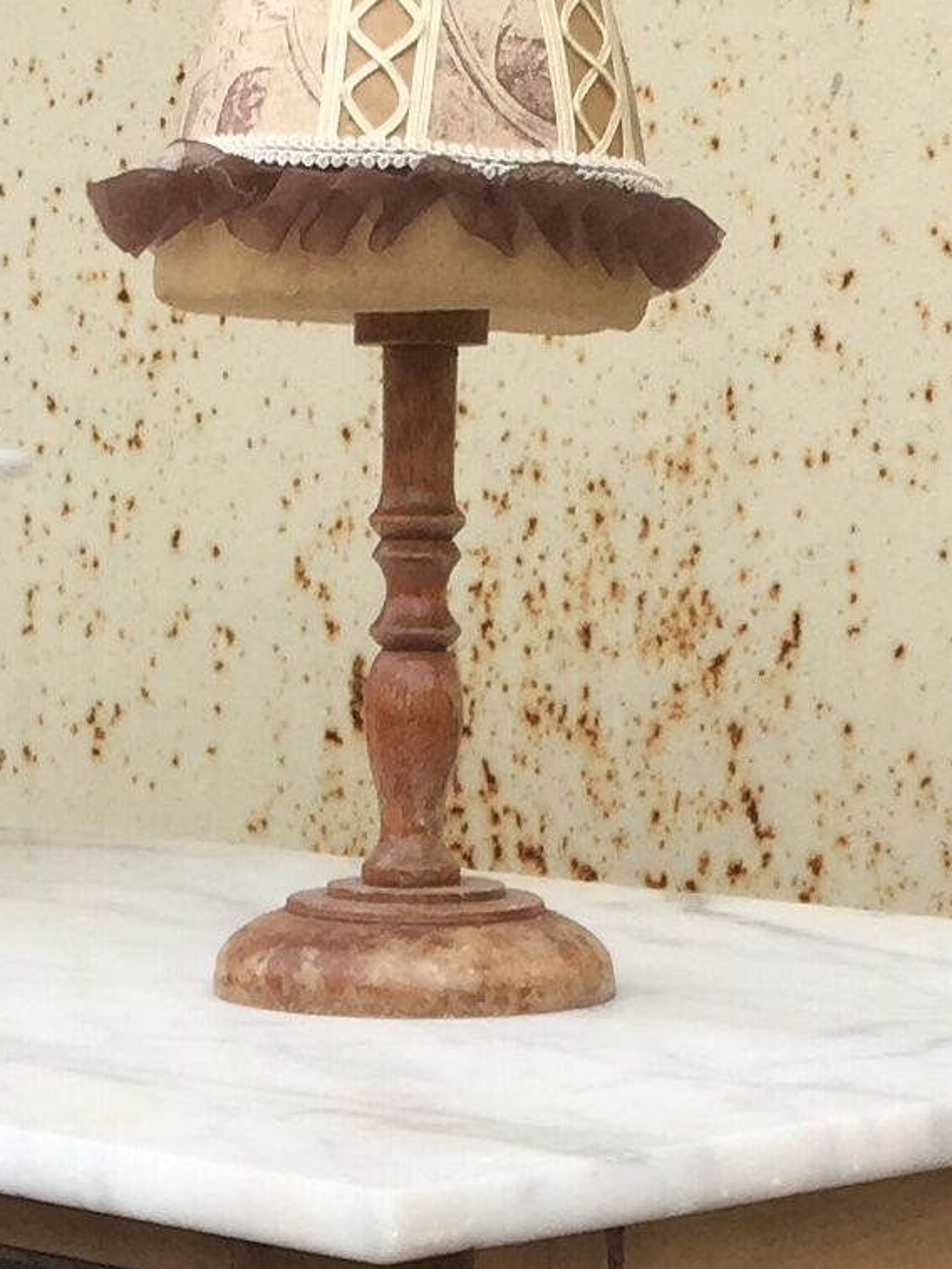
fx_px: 4582
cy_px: 1745
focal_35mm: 125
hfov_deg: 11.8
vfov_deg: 14.9
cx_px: 151
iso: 32
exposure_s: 1/482
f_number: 2.2
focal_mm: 4.15
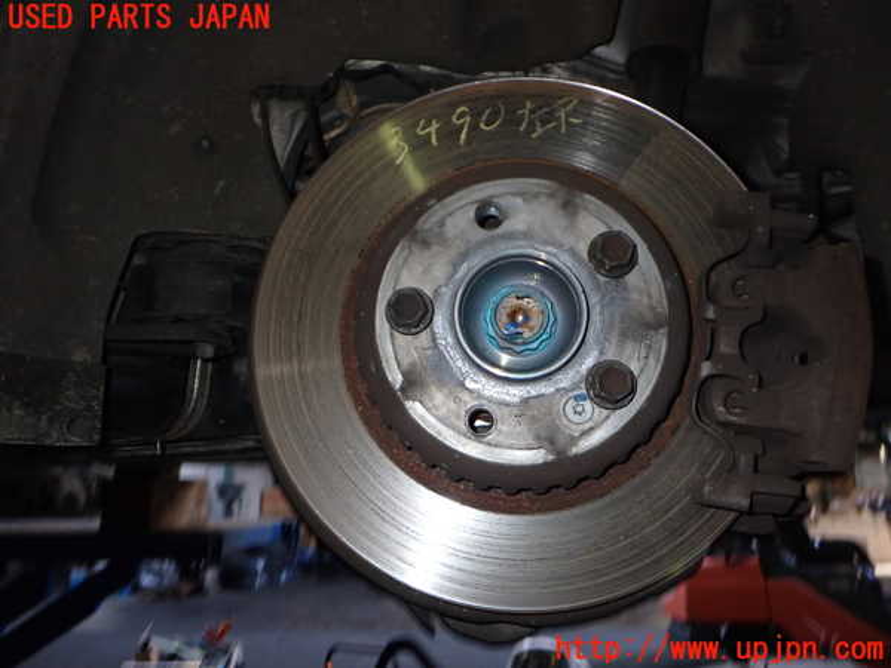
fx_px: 772
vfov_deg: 46.8
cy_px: 334
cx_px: 446
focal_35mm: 30
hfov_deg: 60.0
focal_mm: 5.4
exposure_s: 1/30
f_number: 6.3
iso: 320
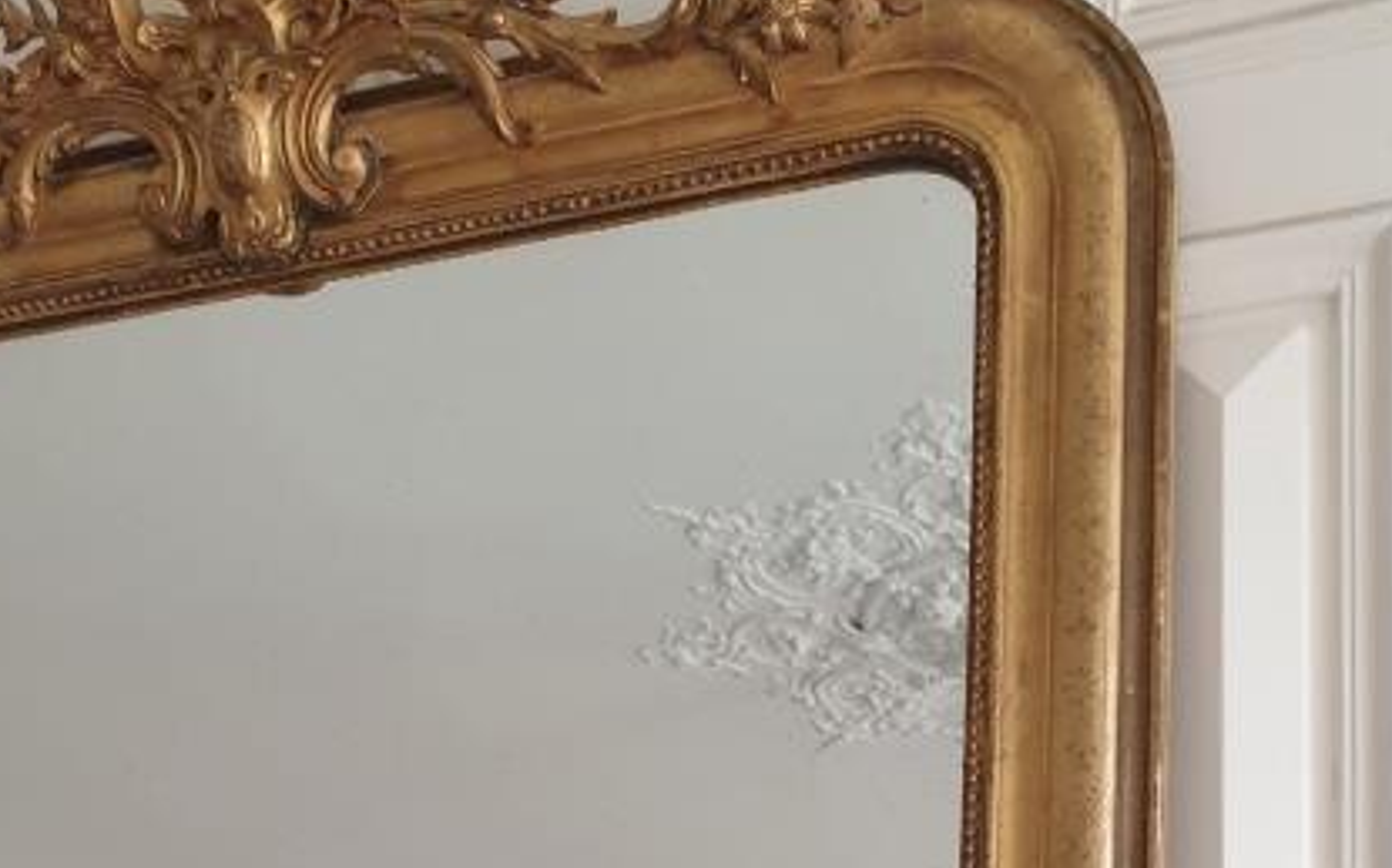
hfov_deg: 30.0
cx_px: 493
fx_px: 2579
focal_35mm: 68
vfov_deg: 17.2
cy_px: 1310
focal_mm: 4.3
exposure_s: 1/50
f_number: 2.4
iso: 320
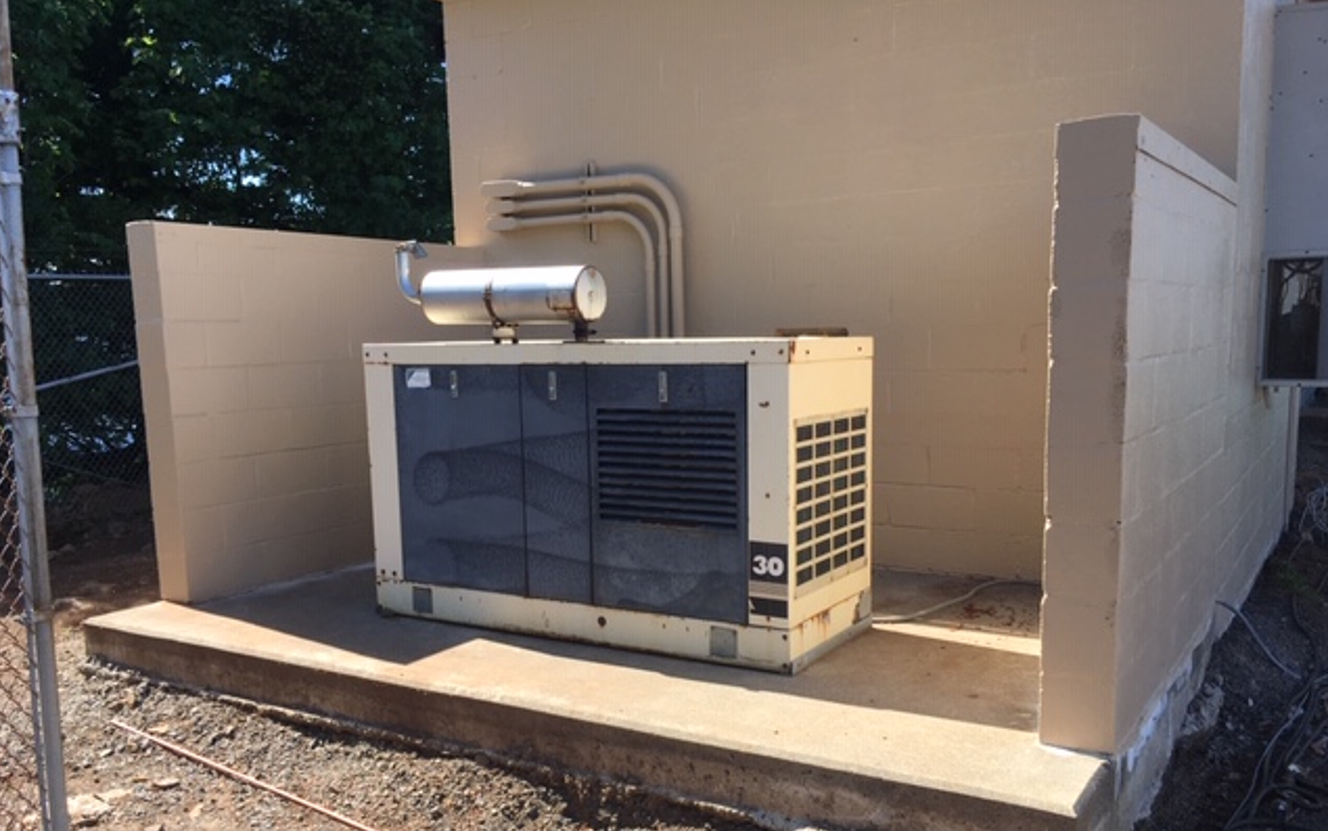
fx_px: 1122
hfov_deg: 61.2
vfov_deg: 40.4
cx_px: 663
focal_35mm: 31
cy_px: 498
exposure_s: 1/635
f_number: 2.2
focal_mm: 4.15
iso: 25
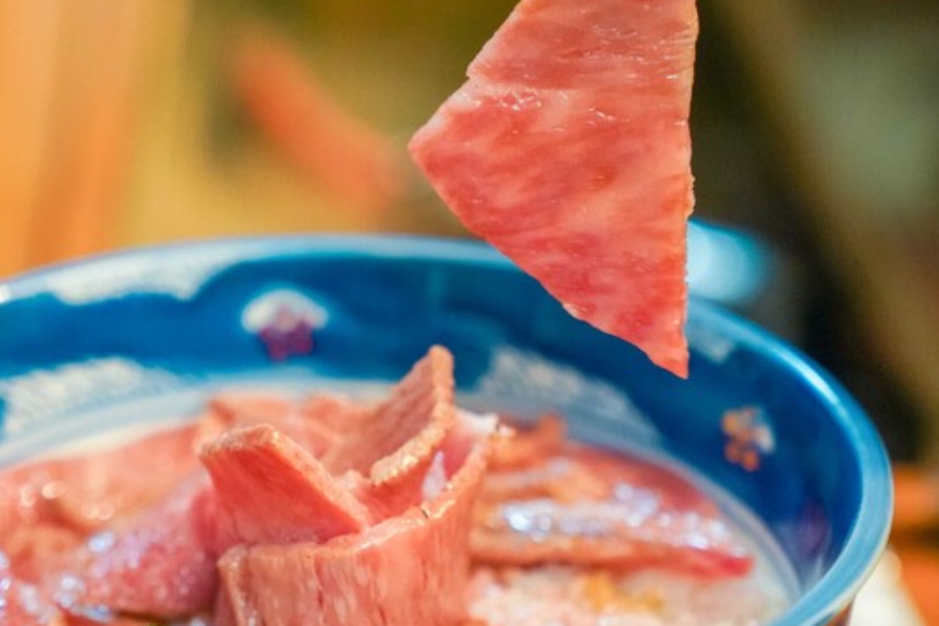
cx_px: 242
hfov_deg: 18.3
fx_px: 2895
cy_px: 308
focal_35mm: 111
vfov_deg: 12.3
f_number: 4
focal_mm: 69
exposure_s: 1/80
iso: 6400
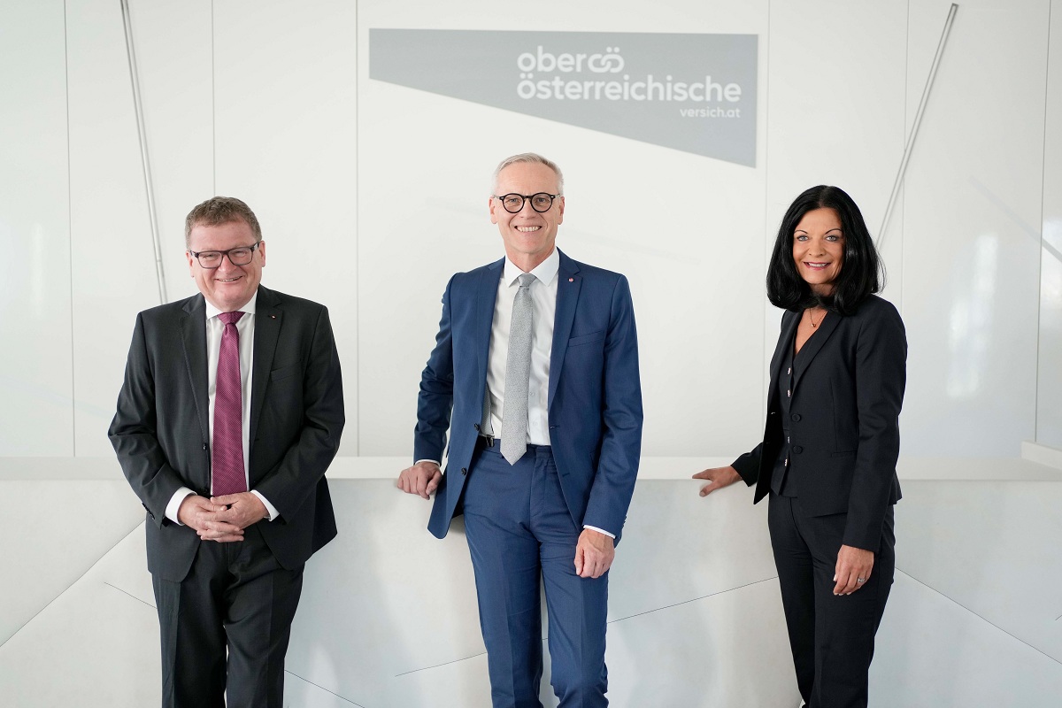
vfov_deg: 37.9
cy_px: 354
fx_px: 1032
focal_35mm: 35
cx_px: 531
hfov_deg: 54.4
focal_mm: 35
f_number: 1.8
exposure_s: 1/250
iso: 800
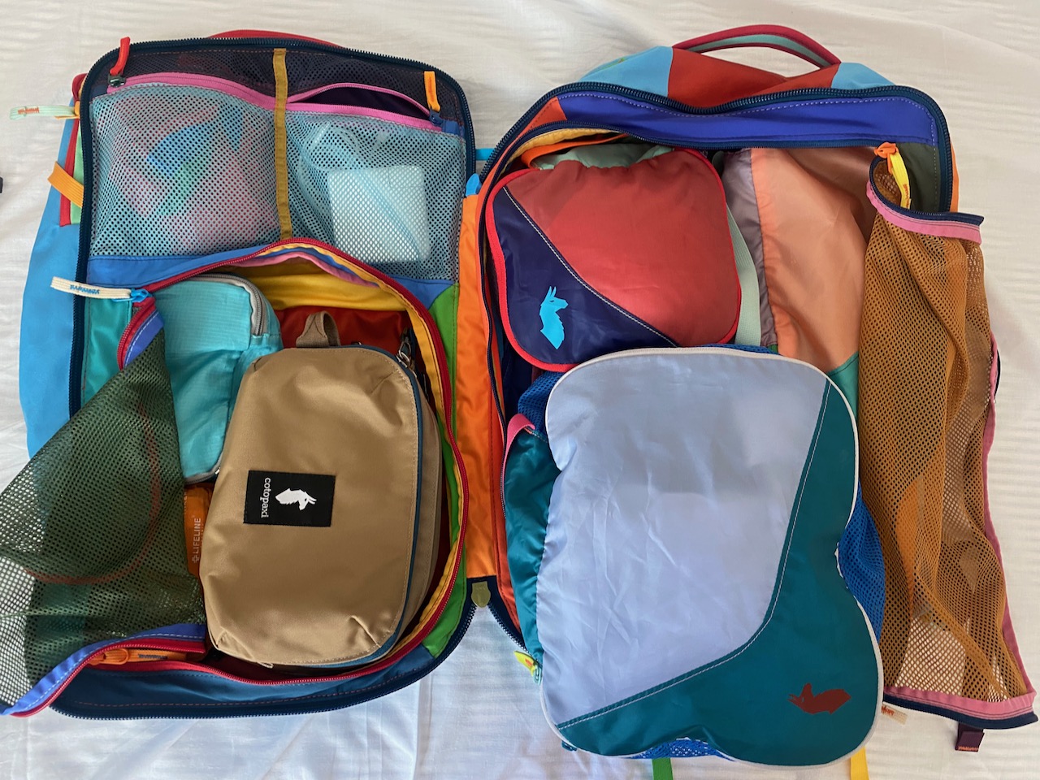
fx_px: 781
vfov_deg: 53.1
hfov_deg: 67.3
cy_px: 390
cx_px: 520
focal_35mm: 26
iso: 160
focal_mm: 4.25
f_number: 1.8
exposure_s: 1/60
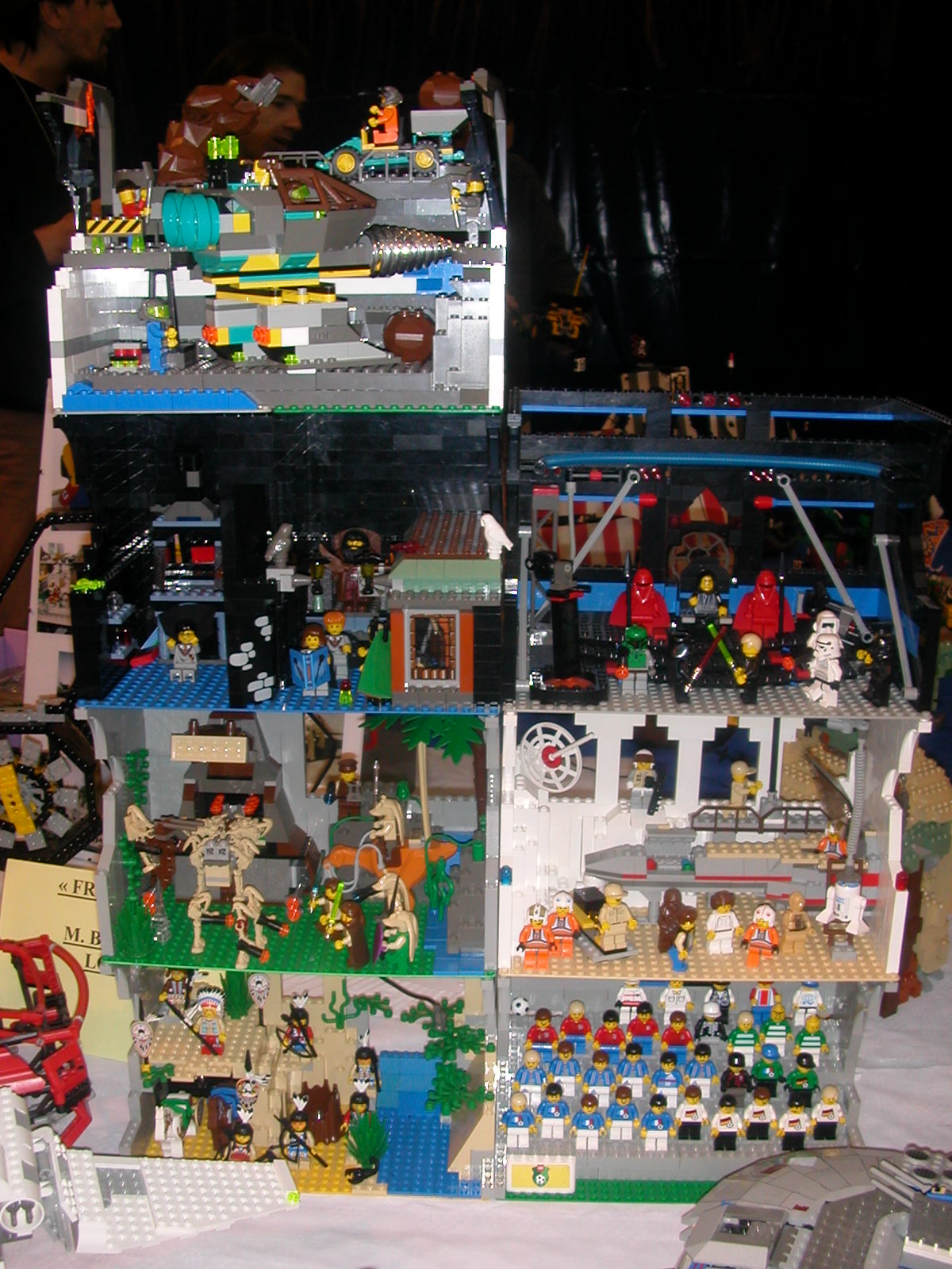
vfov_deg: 50.1
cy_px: 634
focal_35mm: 37
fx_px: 1357
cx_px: 476
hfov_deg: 38.7
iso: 100
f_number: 2.7
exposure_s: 1/59.9
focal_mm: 5.6
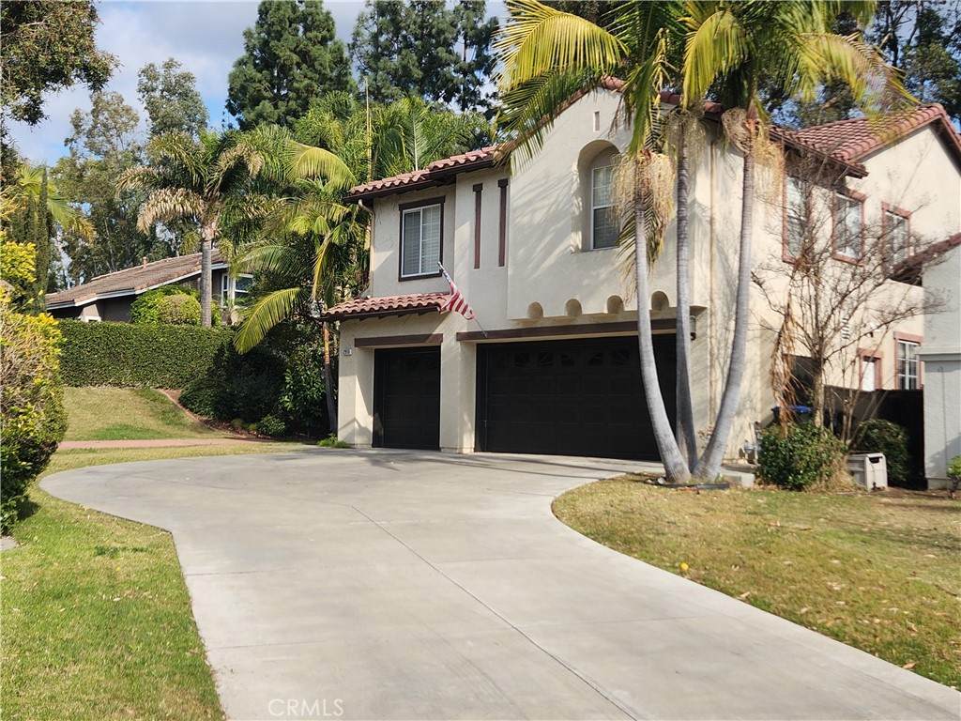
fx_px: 639
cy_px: 360
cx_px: 480
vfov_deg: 58.9
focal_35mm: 23
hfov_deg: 73.9
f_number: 1.8
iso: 20
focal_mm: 5.4
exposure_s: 1/1157
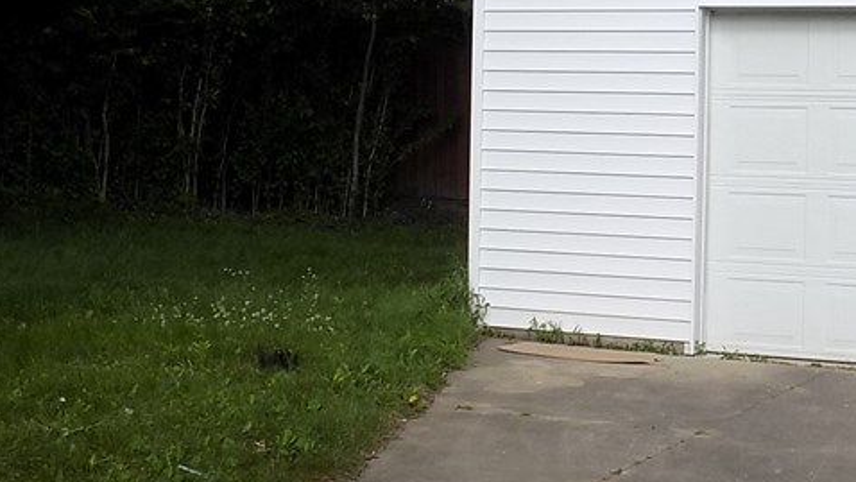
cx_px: 706
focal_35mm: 70
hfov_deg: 29.4
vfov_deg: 17.2
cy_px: 210
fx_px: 1589
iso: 80
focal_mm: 5.3
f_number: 3.3
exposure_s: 1/500
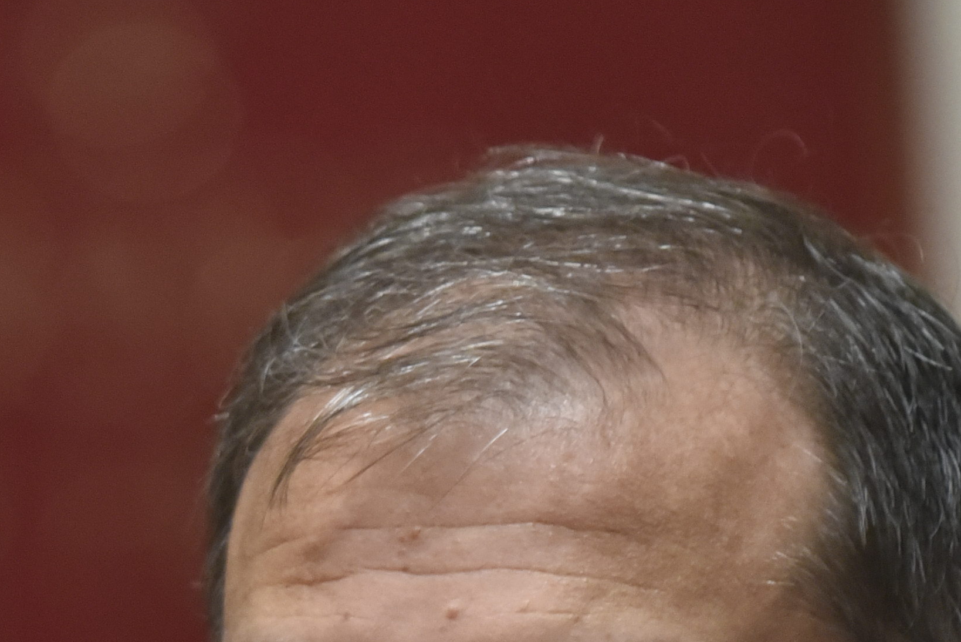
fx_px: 17654
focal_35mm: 661
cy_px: 611
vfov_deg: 2.1
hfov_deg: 3.1
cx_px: 42
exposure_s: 1/320
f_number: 5
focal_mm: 180
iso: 2500
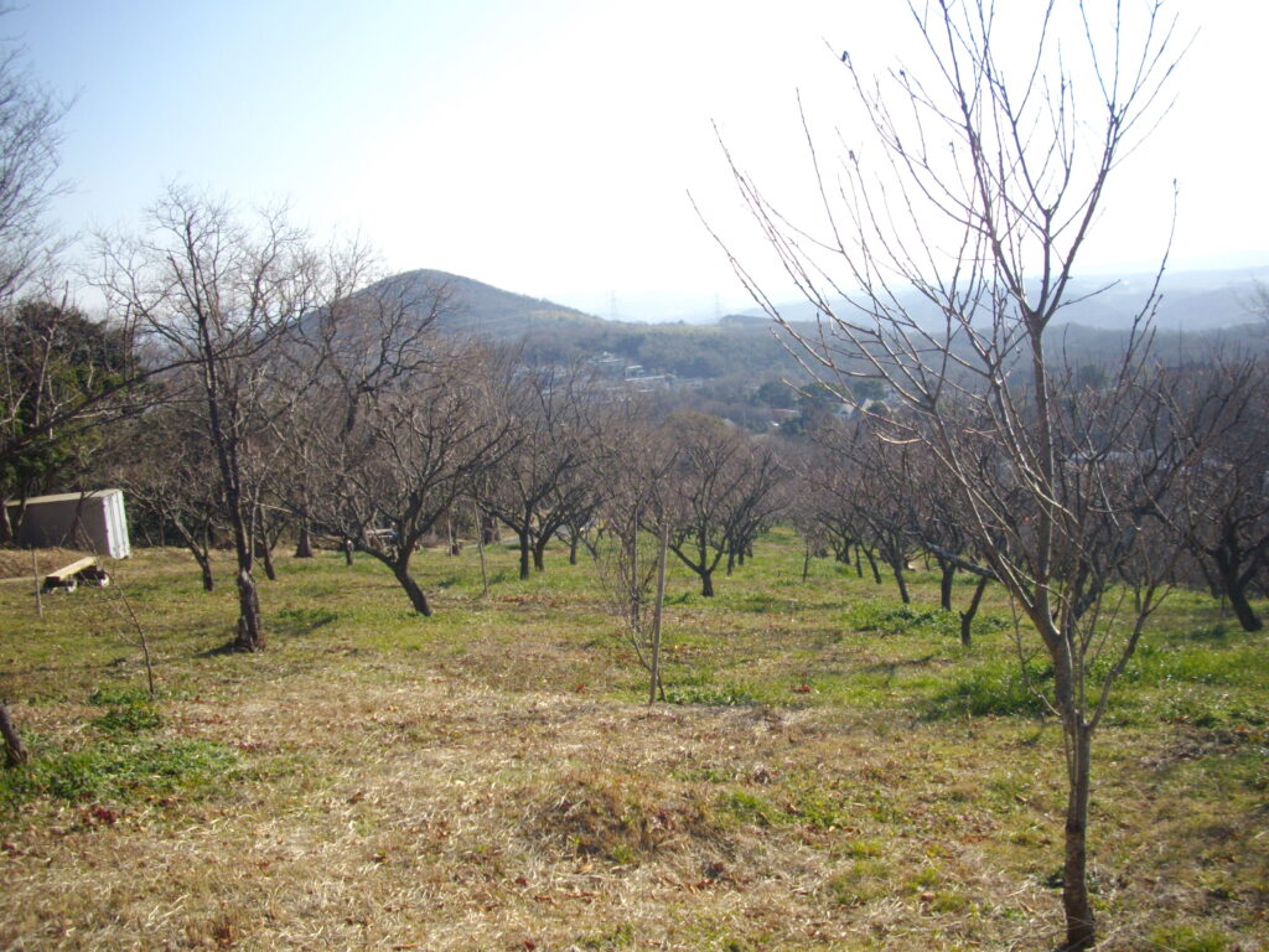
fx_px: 1356
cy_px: 476
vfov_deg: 38.7
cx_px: 634
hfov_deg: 50.1
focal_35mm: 37
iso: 100
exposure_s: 1/250
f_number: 5.6
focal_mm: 6.2
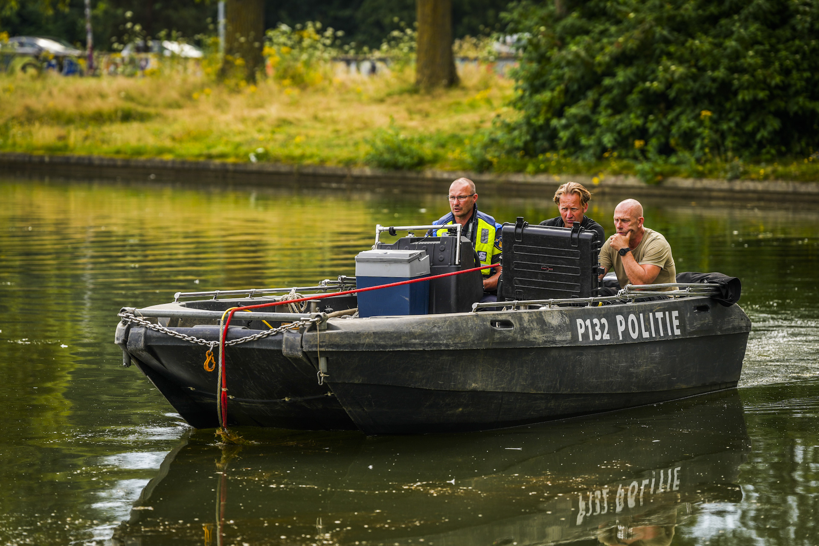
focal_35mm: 149
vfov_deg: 9.2
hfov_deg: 13.8
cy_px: 273
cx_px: 410
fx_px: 3389
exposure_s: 1/1000
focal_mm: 149
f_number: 3.2
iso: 100
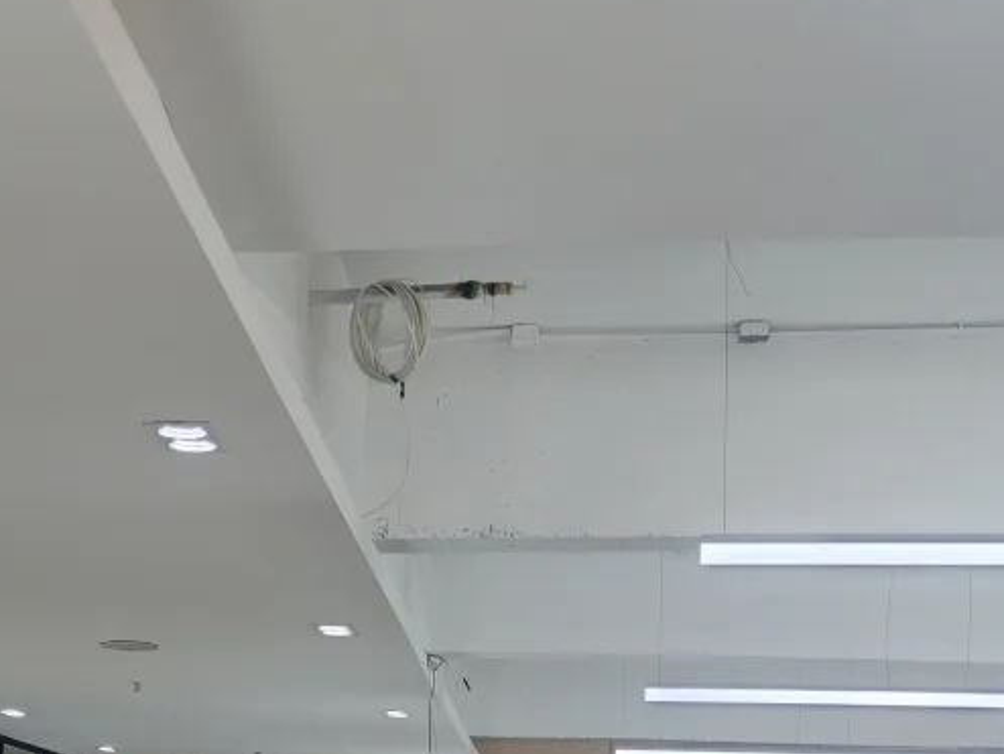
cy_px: 711
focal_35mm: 67
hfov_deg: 28.2
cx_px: 177
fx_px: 1944
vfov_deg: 21.4
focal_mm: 8.67
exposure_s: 1/122
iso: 200
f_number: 1.8
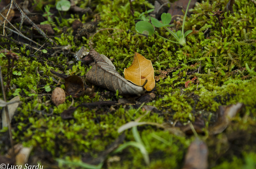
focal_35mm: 170
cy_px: 81
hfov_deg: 12.1
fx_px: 1203
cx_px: 136
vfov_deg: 8.1
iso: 200
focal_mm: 105
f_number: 7.1
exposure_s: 1/80
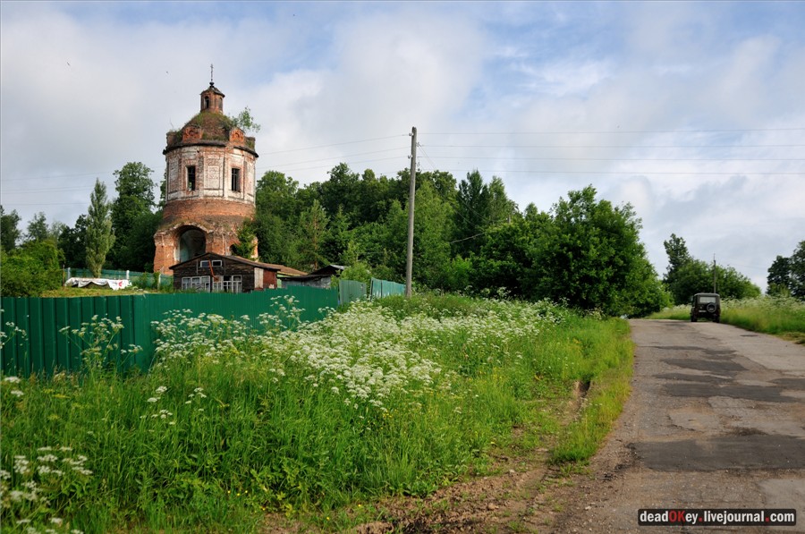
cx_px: 402
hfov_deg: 53.2
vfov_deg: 36.8
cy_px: 267
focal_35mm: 36
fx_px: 804
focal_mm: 24
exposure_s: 1/500
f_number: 4.5
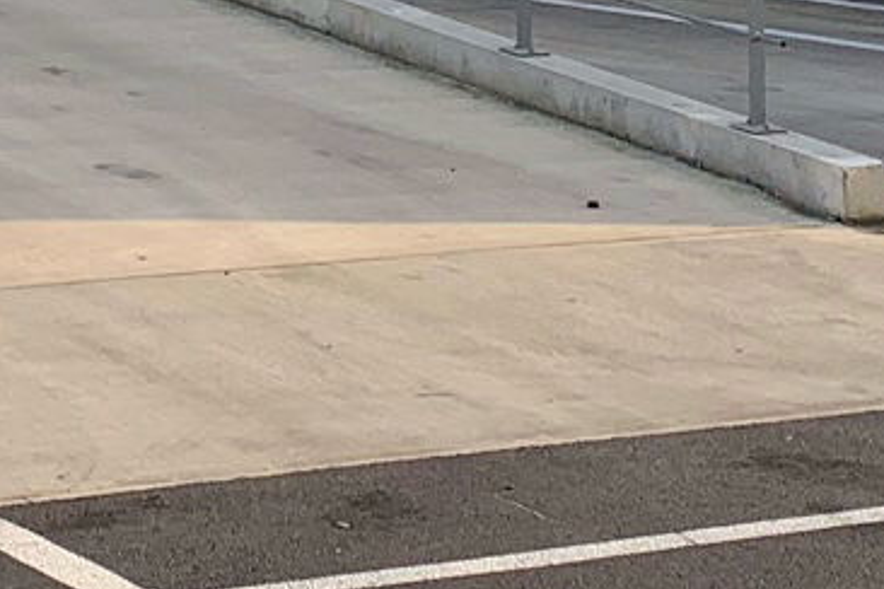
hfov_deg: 13.7
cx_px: 109
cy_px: -362
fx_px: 3658
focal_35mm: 149
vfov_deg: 8.9
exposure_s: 1/822
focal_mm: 4.25
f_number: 1.8
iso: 25
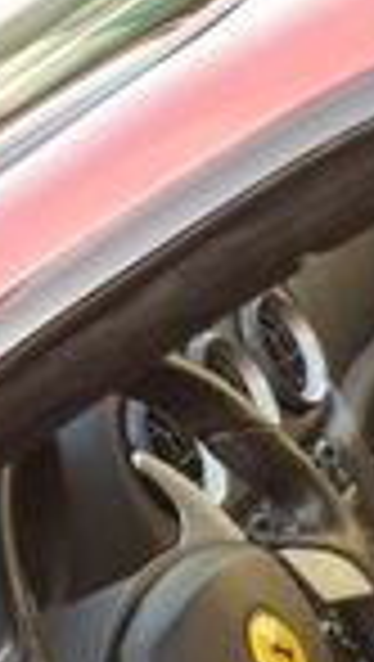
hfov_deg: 8.2
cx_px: 1158
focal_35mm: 123
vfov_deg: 16.2
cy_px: 937
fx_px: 2162
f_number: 1.7
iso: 64
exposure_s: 1/60
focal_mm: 4.3
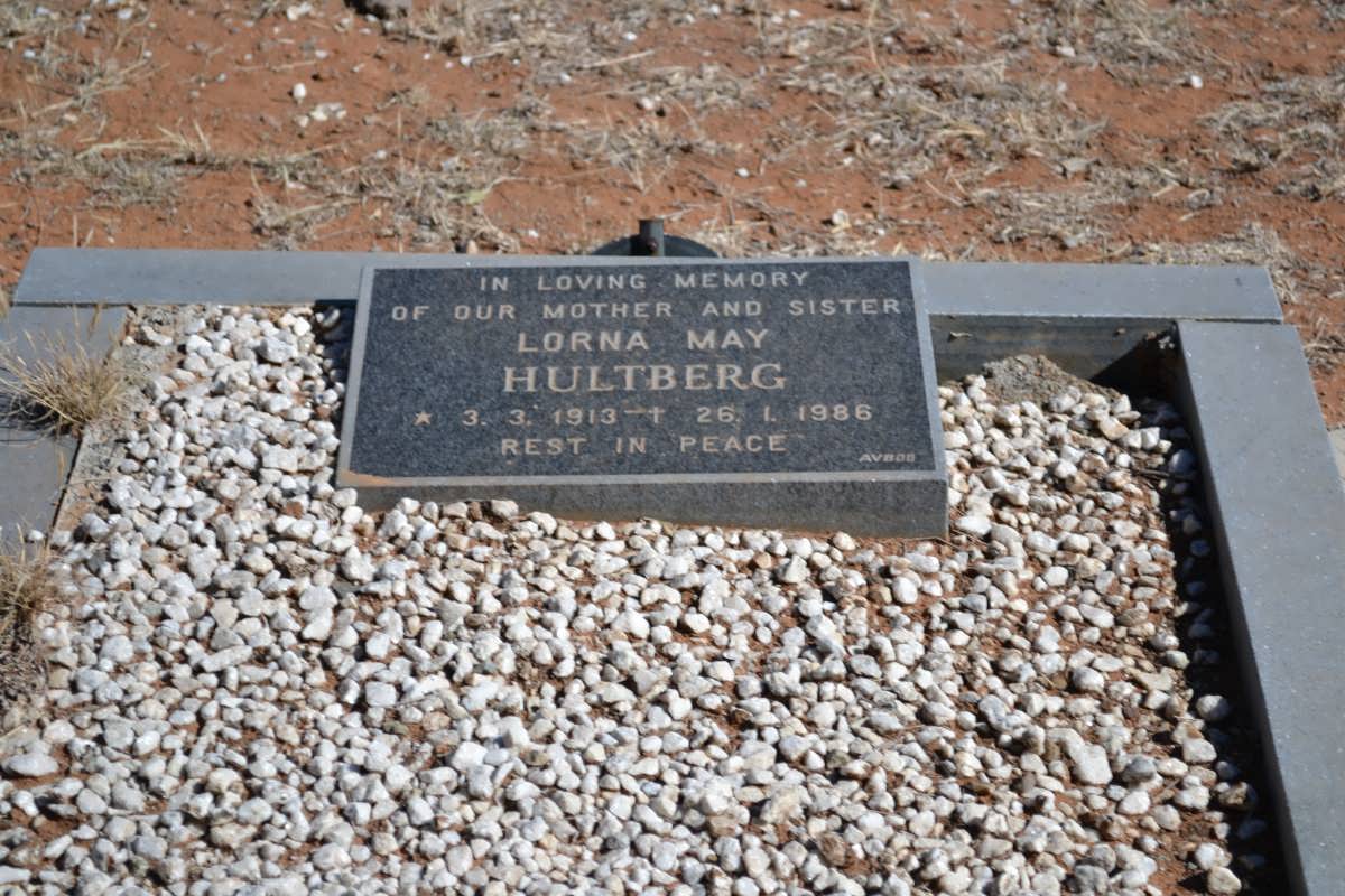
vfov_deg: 16.6
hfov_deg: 24.6
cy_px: 448
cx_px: 672
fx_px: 3082
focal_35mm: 82
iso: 100
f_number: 6.3
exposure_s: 1/160
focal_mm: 55
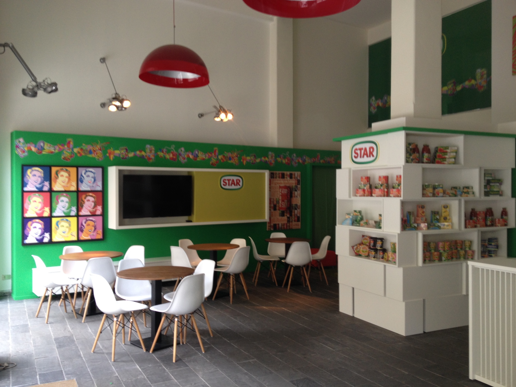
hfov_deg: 52.6
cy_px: 194
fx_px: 522
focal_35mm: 35
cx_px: 258
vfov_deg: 40.7
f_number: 2.4
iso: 50
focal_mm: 4.28
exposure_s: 1/20
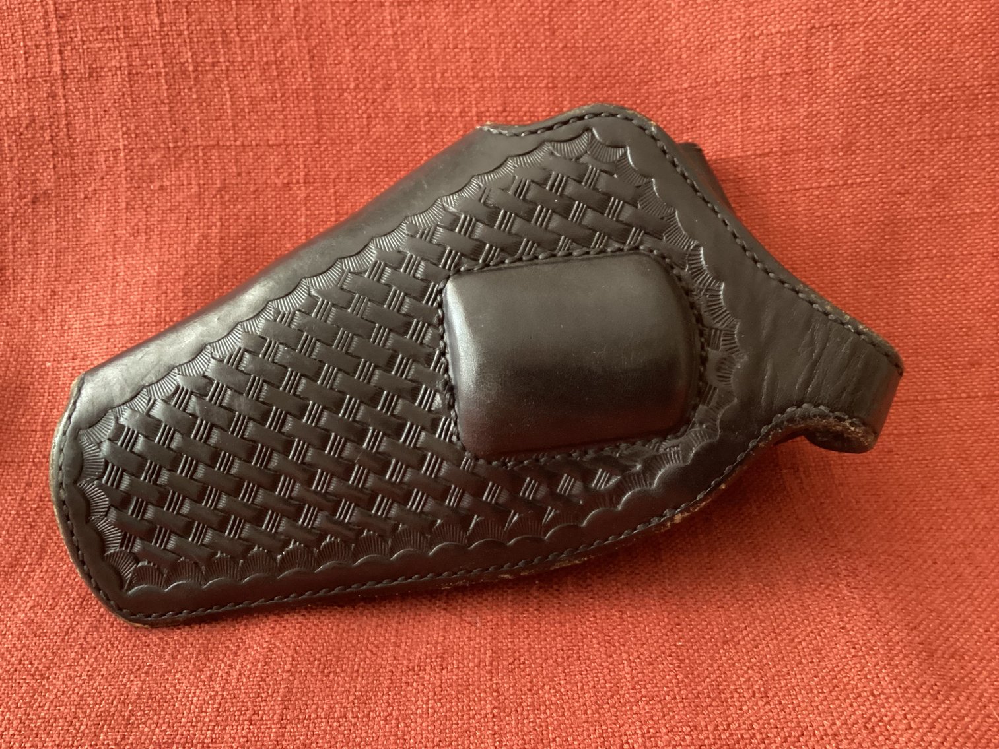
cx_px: 500
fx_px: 895
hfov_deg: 58.3
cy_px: 374
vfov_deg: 45.4
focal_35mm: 31
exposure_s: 1/30
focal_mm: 3.3
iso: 400
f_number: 2.4
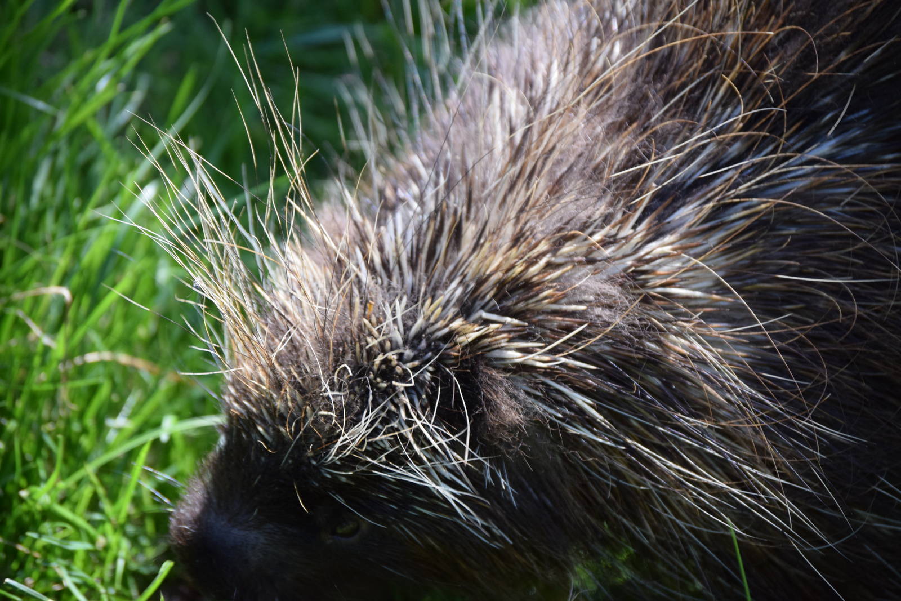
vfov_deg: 7.3
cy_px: 300
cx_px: 450
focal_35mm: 188
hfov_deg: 11.0
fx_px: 4693
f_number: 4.8
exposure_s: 1/1000
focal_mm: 125
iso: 800
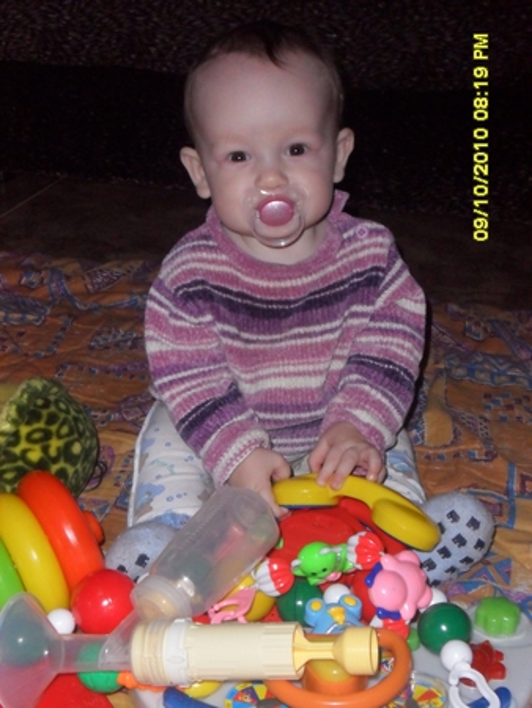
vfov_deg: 36.8
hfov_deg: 28.1
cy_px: 354
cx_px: 266
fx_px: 1065
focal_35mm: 52
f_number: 12.6
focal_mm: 9.3
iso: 400
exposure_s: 1/60
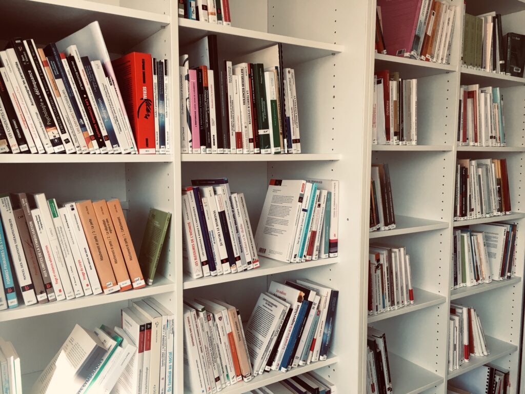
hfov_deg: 61.7
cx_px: 262
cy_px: 197
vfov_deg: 48.2
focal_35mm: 29
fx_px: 440
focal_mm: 4.15
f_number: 2.2
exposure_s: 1/33
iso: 25
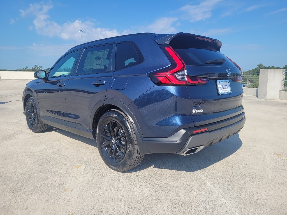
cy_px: 108
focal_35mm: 26
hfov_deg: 67.3
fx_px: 216
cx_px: 144
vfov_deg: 53.1
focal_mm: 5.4
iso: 40
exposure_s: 1/2371
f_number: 1.8
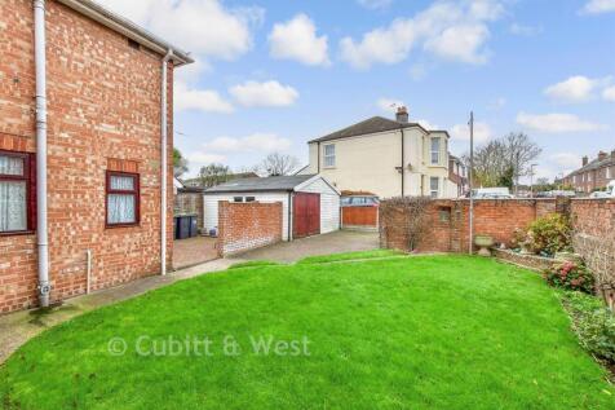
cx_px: 308
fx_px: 256
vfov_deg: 77.3
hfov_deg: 100.4
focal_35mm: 15
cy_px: 205
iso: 400
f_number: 8
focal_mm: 10
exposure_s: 1/50
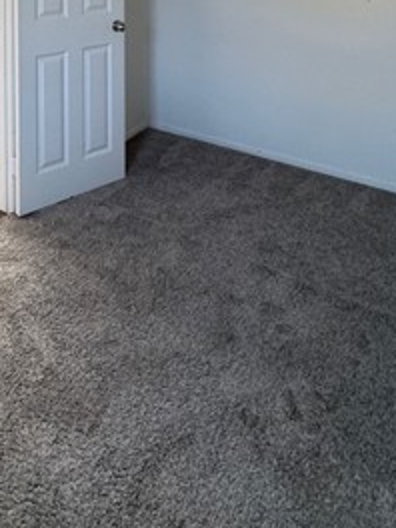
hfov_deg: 39.4
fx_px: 519
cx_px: 56
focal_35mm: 34
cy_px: -66
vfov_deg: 41.6
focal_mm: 2.22
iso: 250
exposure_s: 1/120
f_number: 2.2
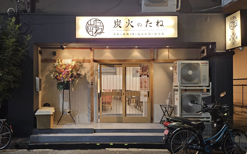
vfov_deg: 49.0
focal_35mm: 25
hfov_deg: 72.6
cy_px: 63
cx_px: 124
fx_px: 168
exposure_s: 1/60.2
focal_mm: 5.4
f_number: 1.8
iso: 640
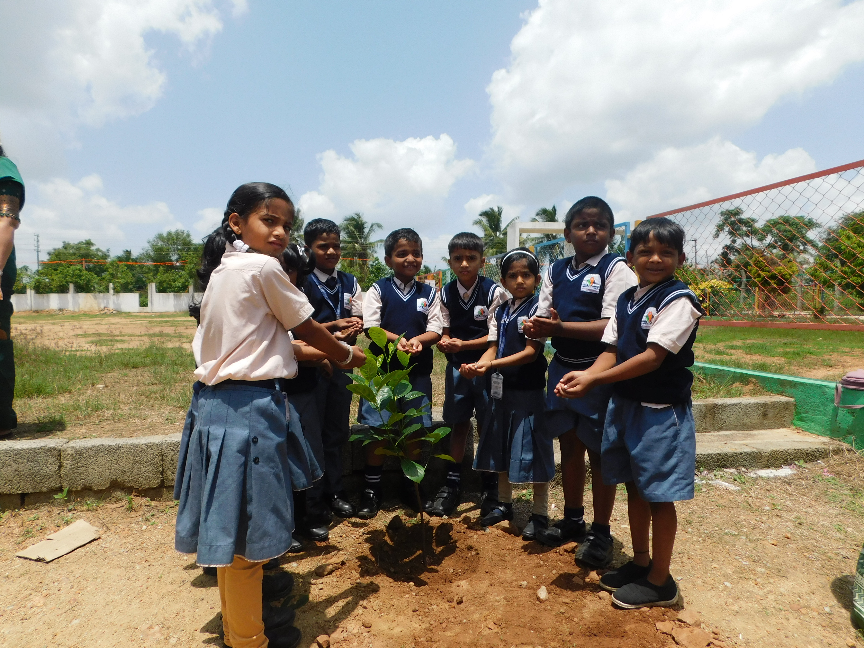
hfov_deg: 71.6
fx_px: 599
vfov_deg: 56.8
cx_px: 426
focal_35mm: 24
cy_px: 332
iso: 125
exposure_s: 1/1500
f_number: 3
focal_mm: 4
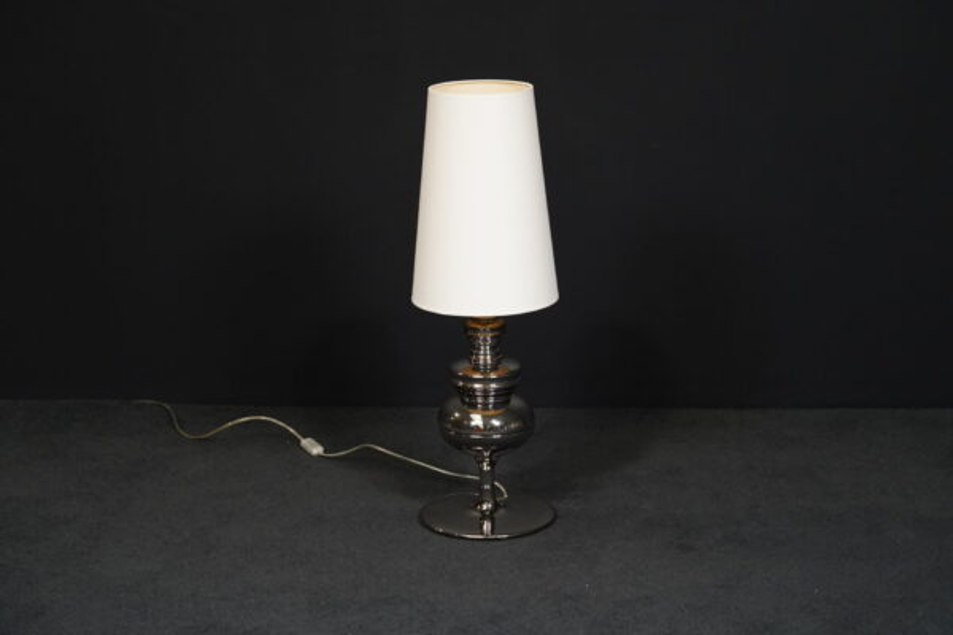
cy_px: 318
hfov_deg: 28.8
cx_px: 476
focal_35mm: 70
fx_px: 1853
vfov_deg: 19.5
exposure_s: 1/100
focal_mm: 70
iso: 5000
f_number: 7.1
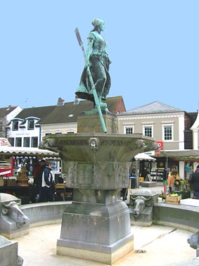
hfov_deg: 37.7
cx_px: 100
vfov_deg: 49.0
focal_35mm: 38
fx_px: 292
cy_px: 133
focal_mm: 6.3
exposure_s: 1/640
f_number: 4
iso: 64
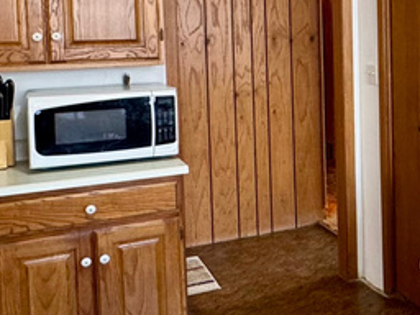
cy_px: 62
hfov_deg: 30.1
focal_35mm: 56
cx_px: 482
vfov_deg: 25.6
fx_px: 679
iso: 250
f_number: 2.2
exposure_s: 1/120
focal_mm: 2.22
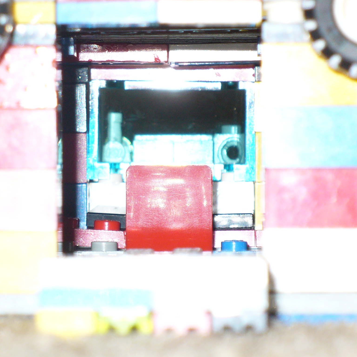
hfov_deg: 6.5
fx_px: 3162
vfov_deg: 6.5
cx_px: 171
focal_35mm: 271
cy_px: 178
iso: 100
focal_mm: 27.6
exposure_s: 1/30
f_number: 4.1
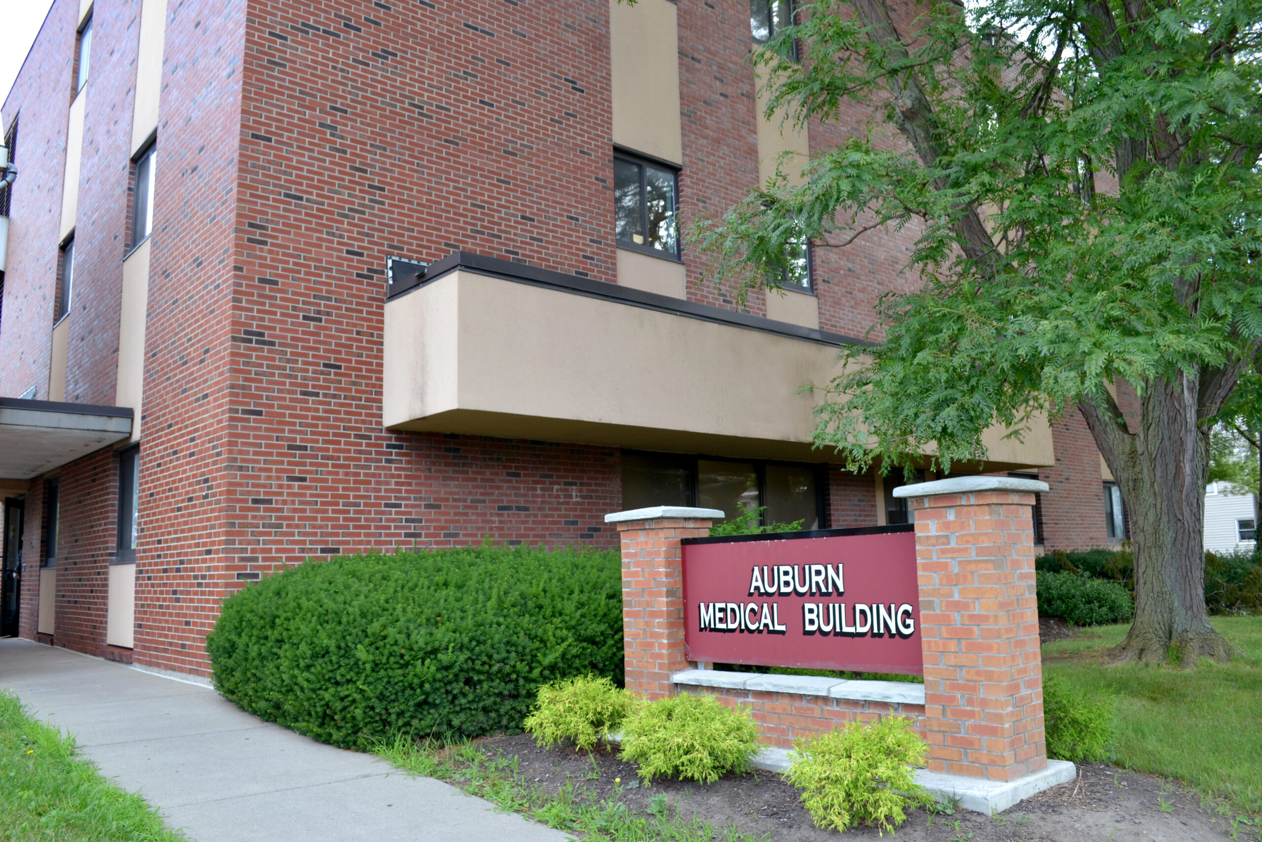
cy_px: 421
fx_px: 946
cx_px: 631
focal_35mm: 27
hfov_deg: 67.4
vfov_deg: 47.9
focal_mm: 18
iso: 400
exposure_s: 1/125
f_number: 5.6
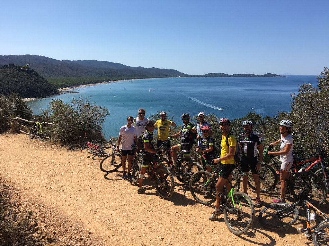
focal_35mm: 29
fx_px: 276
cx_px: 164
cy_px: 123
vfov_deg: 48.2
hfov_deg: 61.7
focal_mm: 4.15
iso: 25
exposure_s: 1/1637
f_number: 2.2
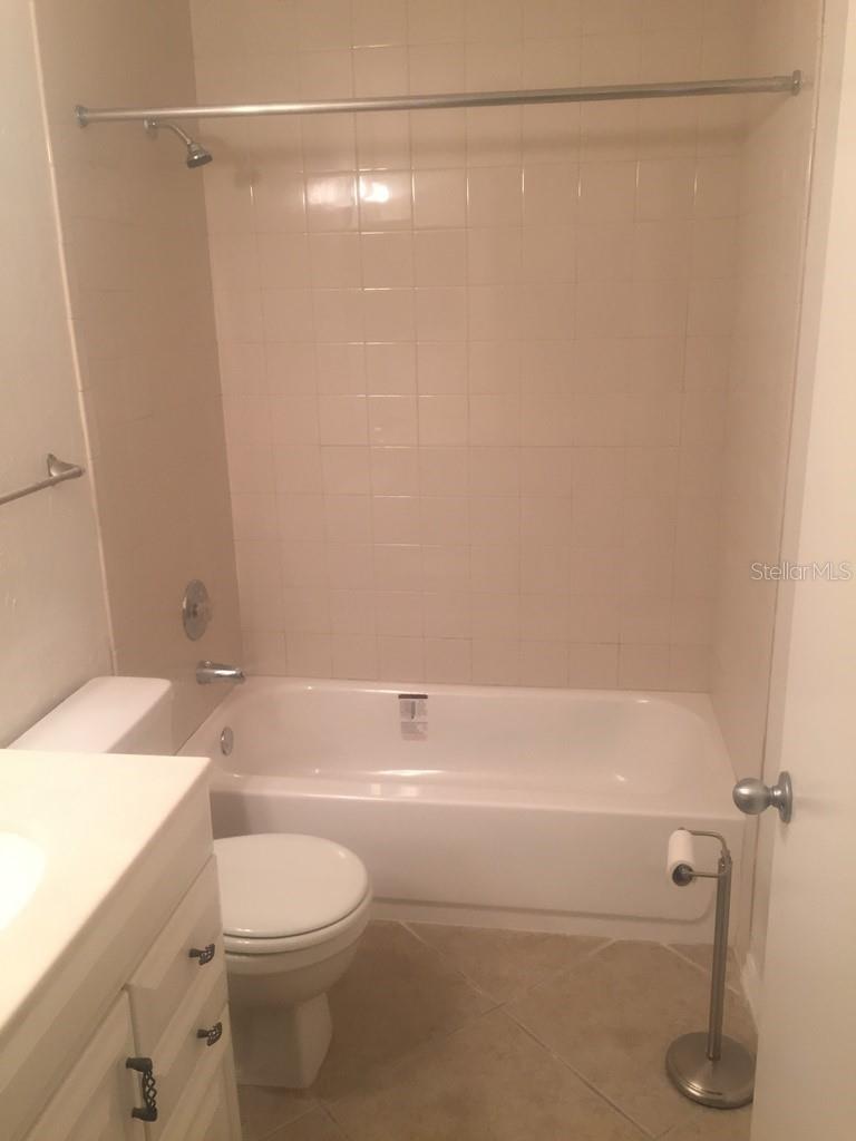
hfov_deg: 48.2
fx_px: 956
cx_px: 428
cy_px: 570
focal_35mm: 29
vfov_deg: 61.7
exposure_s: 1/30
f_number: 2.2
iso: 64
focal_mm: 4.15
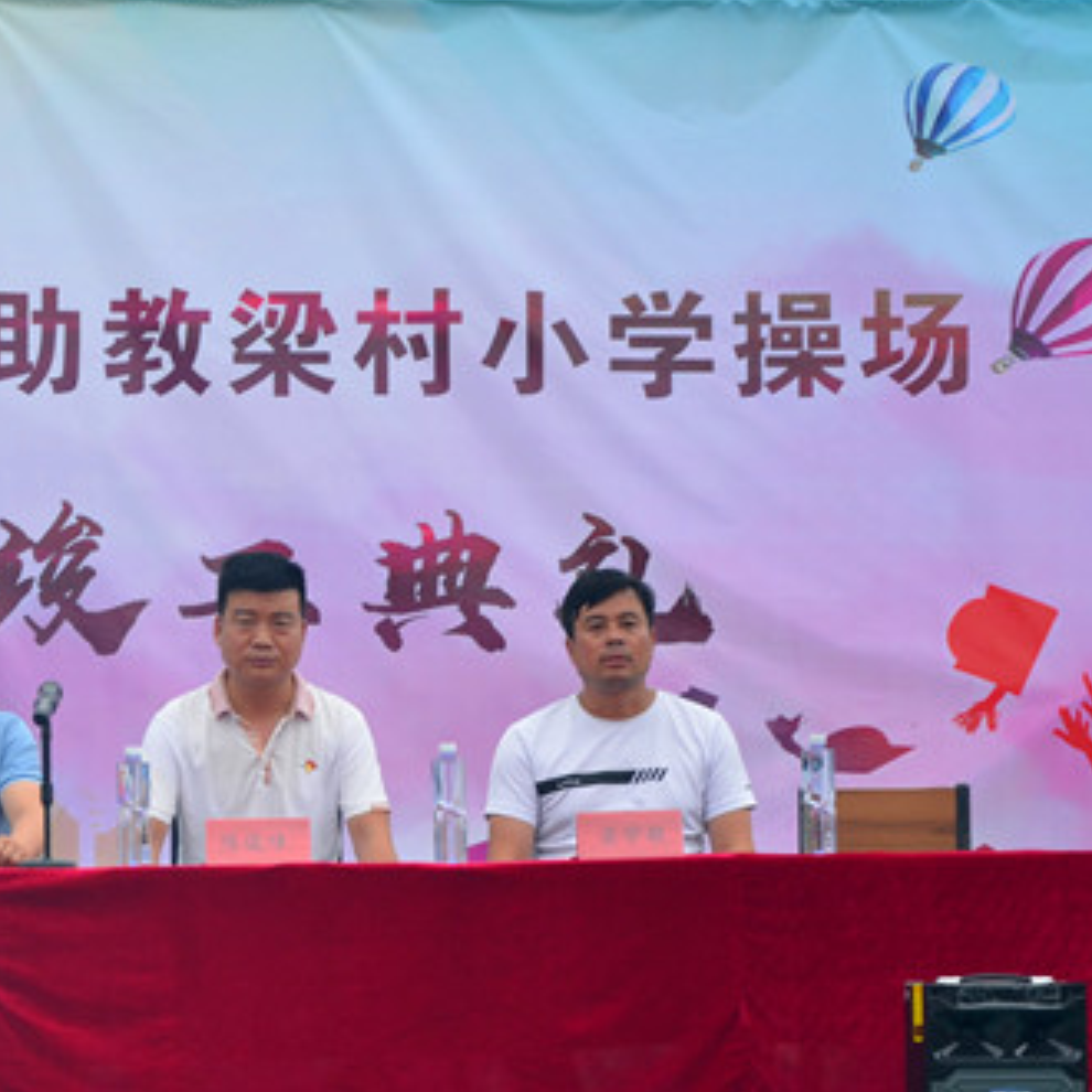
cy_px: 564
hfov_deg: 11.2
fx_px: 5496
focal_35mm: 154
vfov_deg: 11.3
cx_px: -17
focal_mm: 50
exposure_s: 1/200
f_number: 5.6
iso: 200
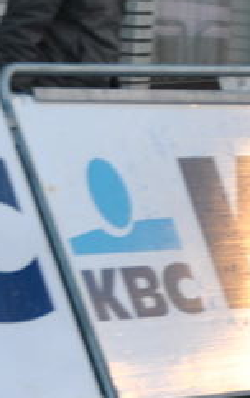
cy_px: 205
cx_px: 484
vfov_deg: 7.9
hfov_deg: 4.9
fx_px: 2879
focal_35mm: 265
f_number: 4.2
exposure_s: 1/250
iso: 200
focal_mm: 70
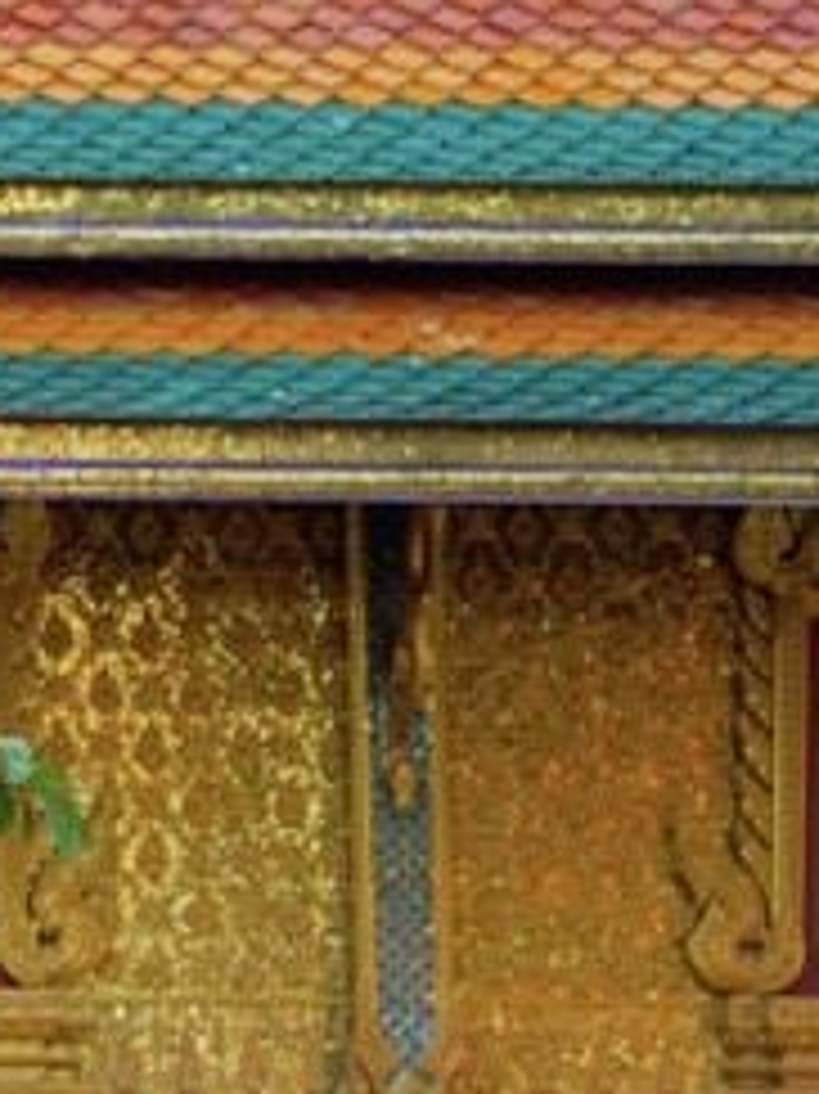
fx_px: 10483
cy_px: 423
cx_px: -1395
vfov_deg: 6.0
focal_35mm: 332
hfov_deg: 4.3
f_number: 4
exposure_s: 1/160
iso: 200
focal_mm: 70
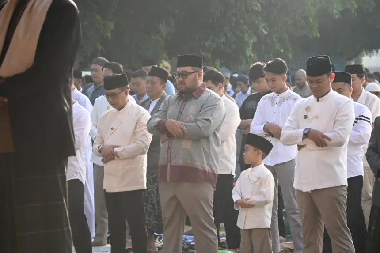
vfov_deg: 8.7
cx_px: 190
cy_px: 126
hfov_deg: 13.1
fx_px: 1657
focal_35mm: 157
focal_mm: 105
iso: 250
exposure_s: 1/250
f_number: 5.6
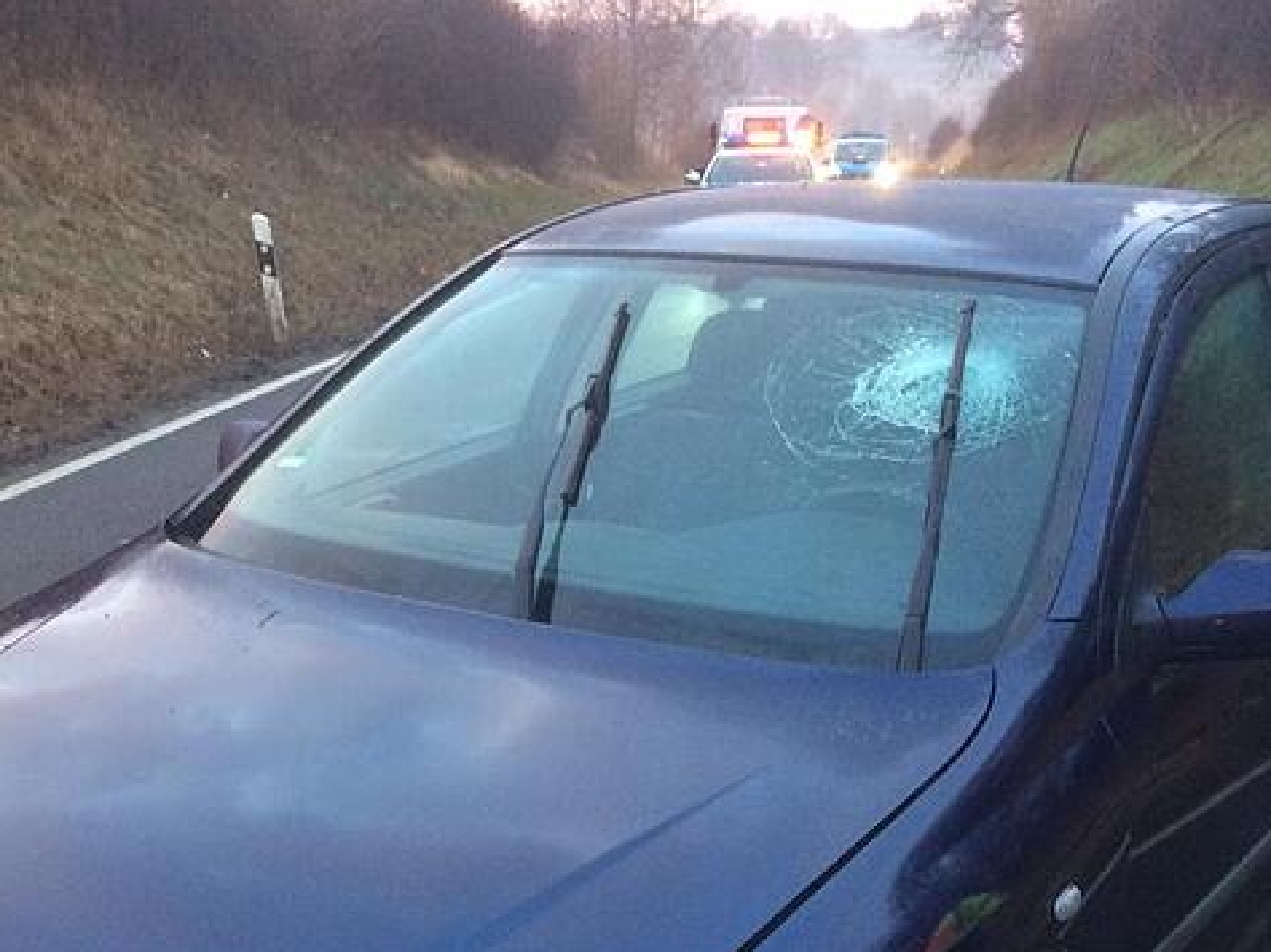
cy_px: 830
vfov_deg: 27.6
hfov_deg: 37.1
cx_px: 425
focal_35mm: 51
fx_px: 1872
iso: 160
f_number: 2.2
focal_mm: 4.15
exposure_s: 1/33
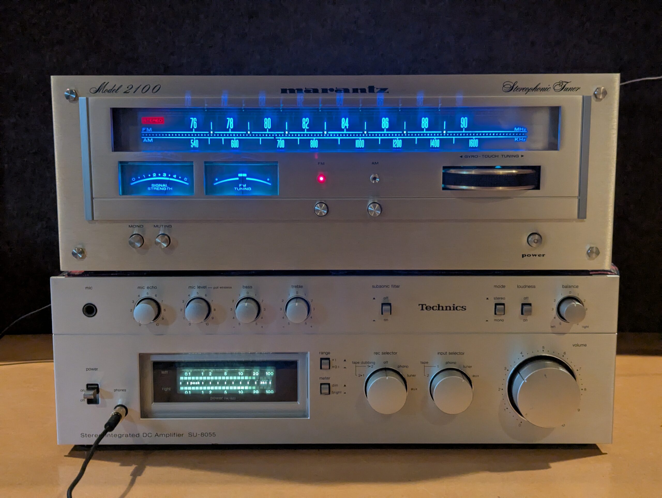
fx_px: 919
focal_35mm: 48
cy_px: 249
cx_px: 331
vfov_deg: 30.3
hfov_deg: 39.6
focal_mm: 6.81
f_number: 1.85
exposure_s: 1/24
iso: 229
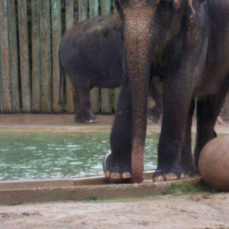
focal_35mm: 225
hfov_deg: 7.8
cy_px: 64
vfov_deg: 7.8
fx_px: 1684
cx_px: 212
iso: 140
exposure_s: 1/125
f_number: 4.8
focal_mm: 22
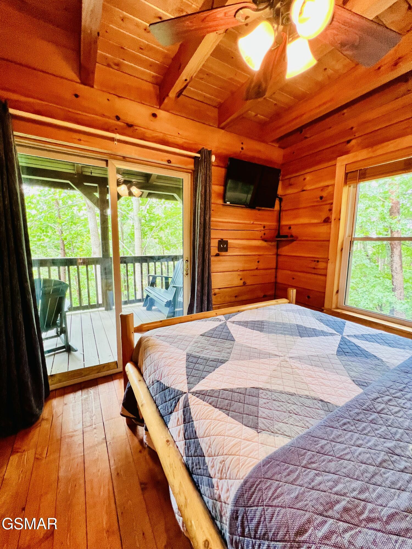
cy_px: 274
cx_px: 206
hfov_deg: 89.9
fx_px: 206
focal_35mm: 13
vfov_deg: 106.2
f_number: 1.8
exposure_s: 1/60
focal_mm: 1.57
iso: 200
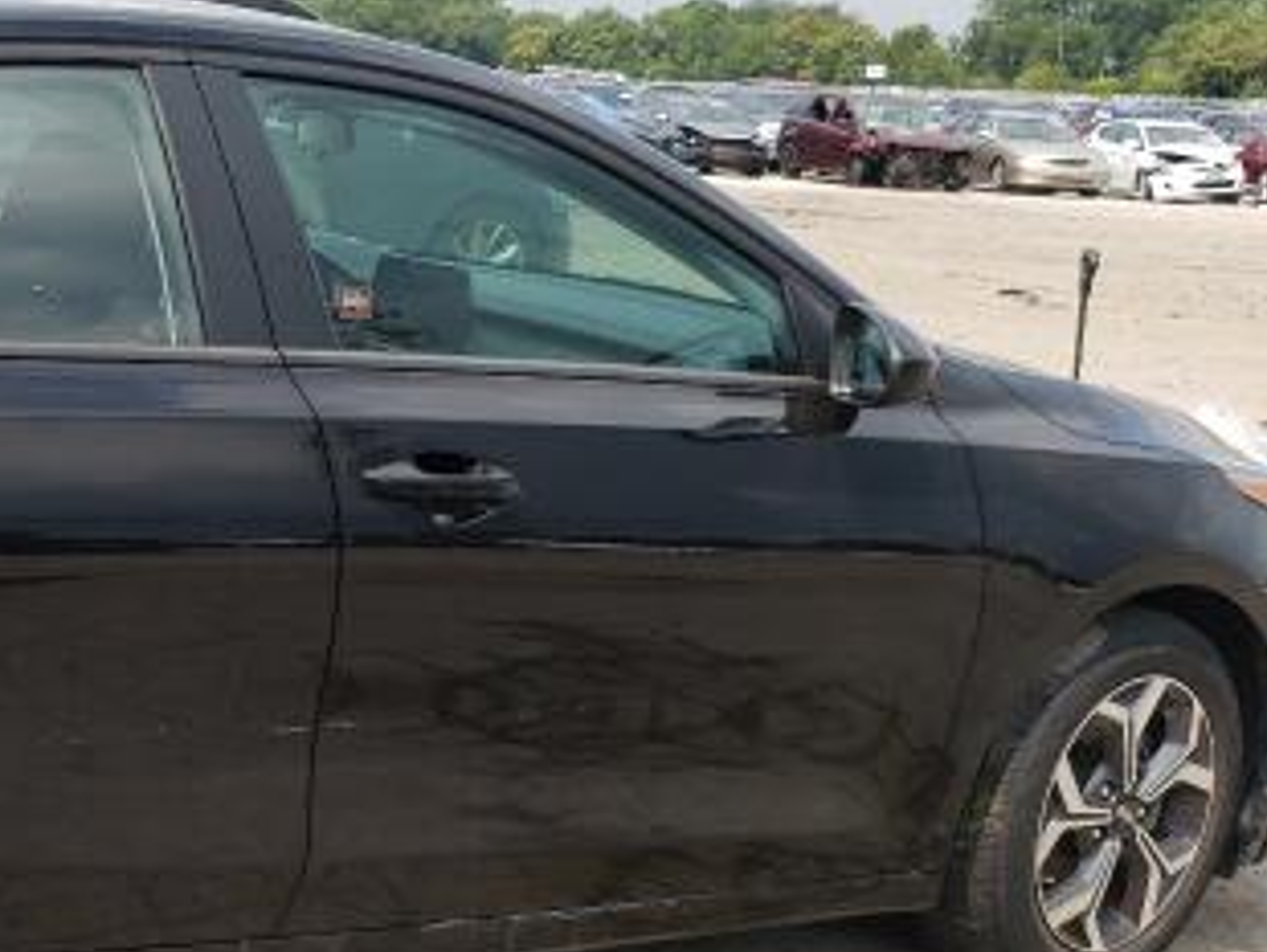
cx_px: -168
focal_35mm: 67
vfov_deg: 21.9
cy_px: 629
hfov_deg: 26.4
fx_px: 2454
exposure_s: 1/2500
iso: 50
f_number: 1.5
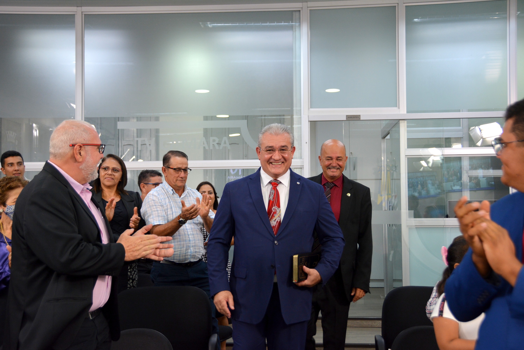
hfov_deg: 41.1
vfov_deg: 28.1
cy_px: 175
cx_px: 262
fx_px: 699
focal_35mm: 48
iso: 450
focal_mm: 32
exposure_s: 1/60
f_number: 4
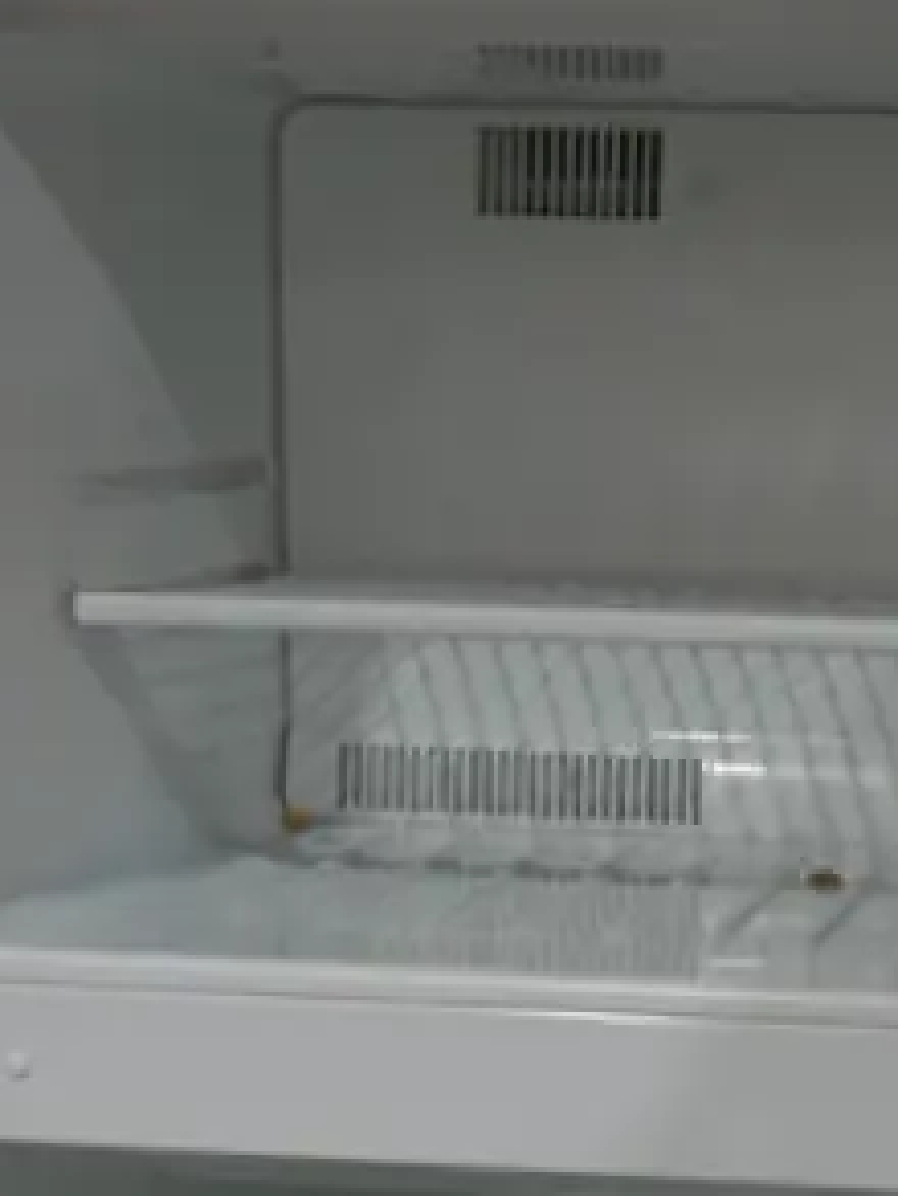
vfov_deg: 19.2
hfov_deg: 14.7
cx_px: 982
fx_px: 3387
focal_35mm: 98
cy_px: 1298
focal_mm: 14
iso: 200
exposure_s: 1/60
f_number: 3.5
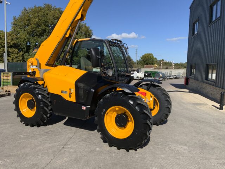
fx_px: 188
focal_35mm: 29
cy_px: 84
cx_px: 112
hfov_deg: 61.7
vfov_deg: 48.2
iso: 16
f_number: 1.8
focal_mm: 3
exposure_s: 1/2227
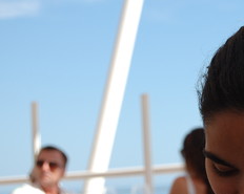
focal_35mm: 167
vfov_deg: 9.2
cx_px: 229
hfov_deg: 11.5
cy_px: 91
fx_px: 1205
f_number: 5.6
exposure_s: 1/500
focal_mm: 55
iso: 200
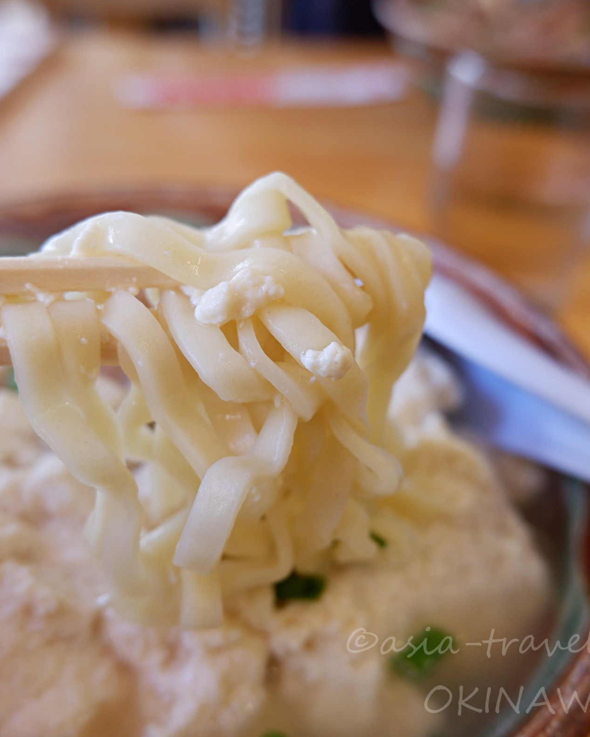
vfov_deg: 51.5
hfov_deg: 42.2
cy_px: 359
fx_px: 764
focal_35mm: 35
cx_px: 261
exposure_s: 1/42
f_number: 3.5
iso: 200
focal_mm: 15
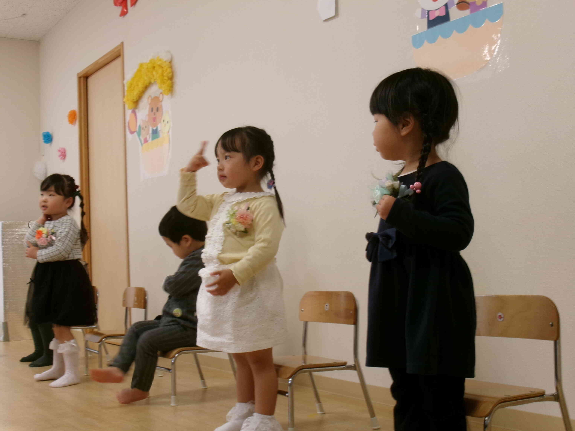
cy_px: 217
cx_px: 259
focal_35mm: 51
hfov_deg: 37.5
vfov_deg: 28.6
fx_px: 847
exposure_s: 1/38
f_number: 4.7
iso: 100
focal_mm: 7.8
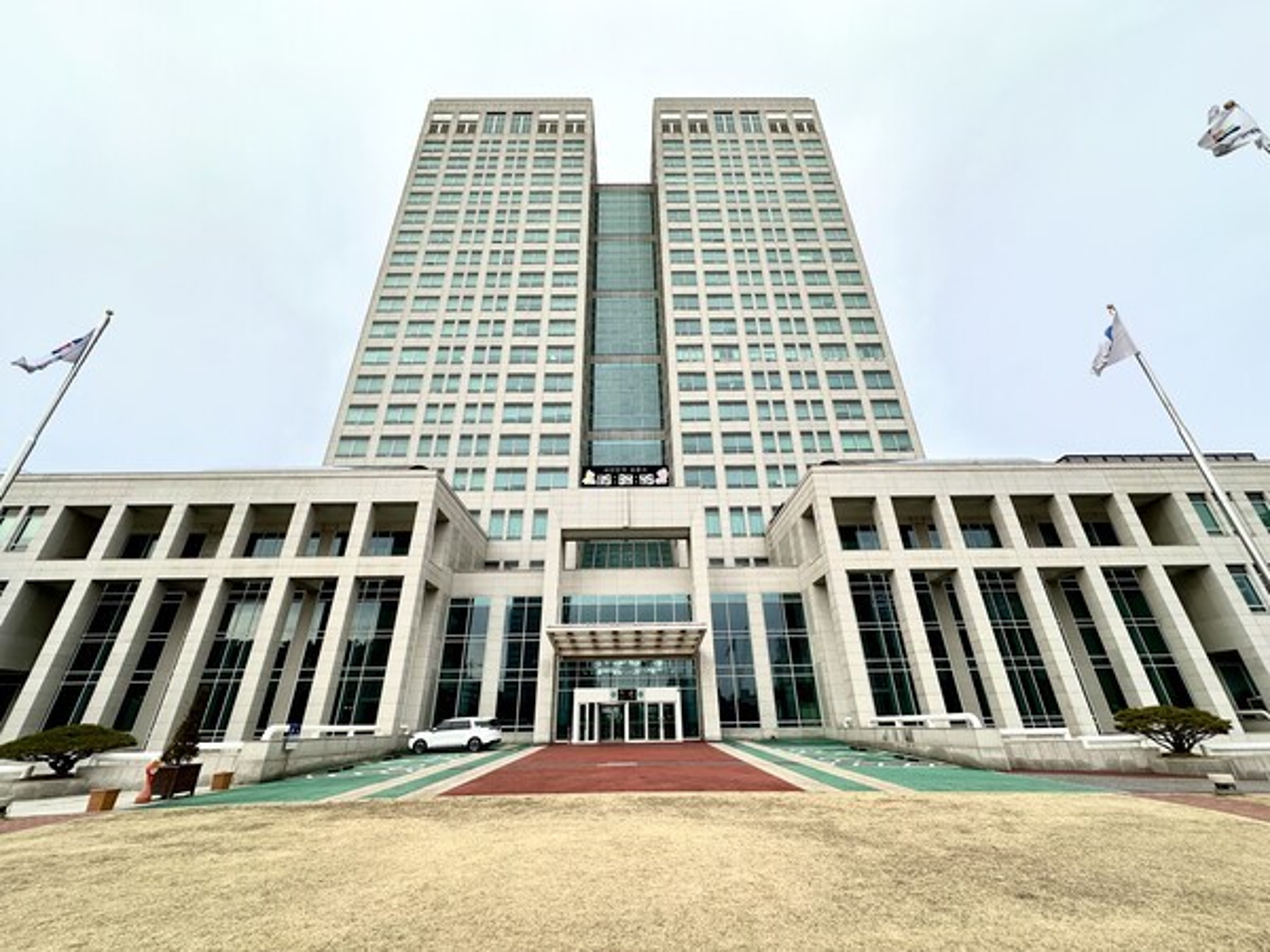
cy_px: 476
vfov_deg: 85.7
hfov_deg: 102.1
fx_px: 514
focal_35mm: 14
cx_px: 635
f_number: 2.2
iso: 40
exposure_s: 1/1125
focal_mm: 2.22
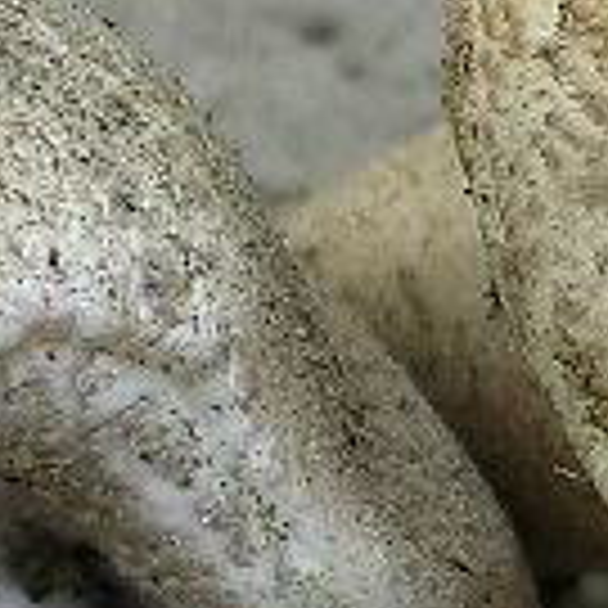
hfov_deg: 6.5
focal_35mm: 264
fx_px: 5246
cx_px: 982
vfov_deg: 6.6
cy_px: 135
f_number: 3.5
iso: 100
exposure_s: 1/70.1
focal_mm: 9.6
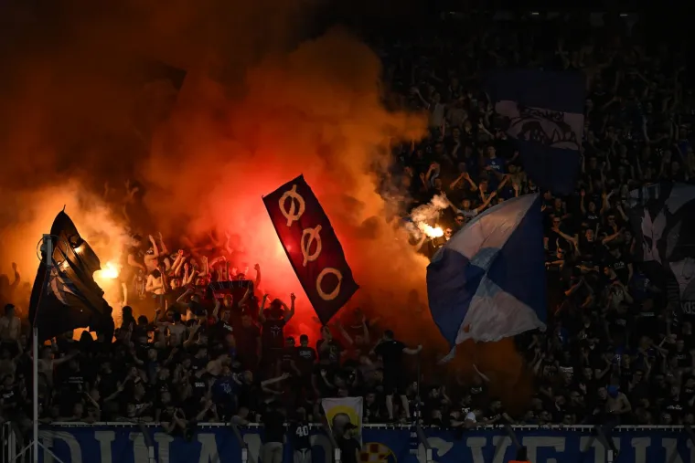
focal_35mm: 400
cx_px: 348
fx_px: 7723
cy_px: 232
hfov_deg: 5.2
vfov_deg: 3.4
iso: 4000
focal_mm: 400
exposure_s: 1/1600
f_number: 4
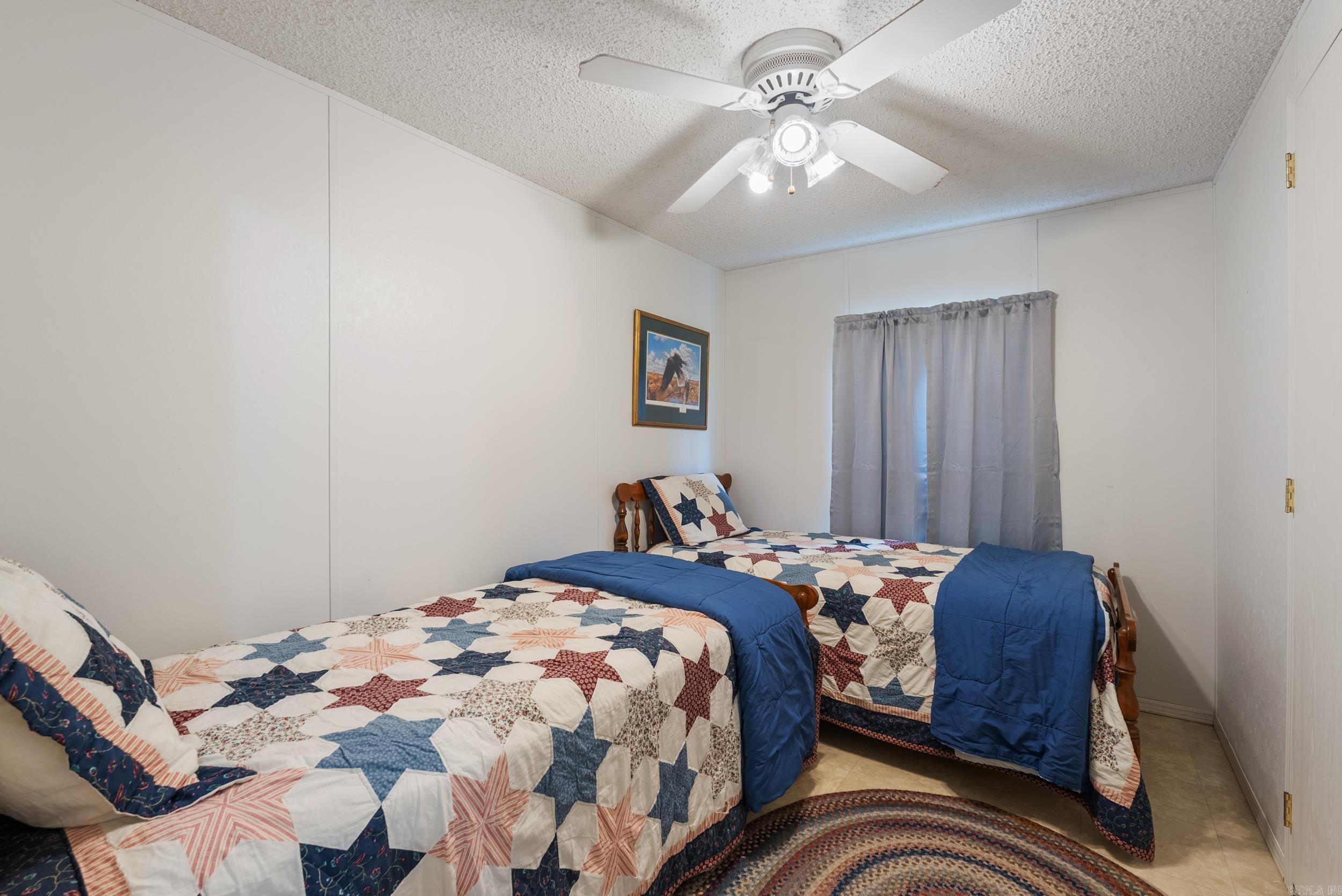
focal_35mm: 16
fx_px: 615
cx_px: 671
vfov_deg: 72.1
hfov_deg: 94.9
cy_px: 448
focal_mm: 16.5
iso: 250
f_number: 9
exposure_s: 1/4
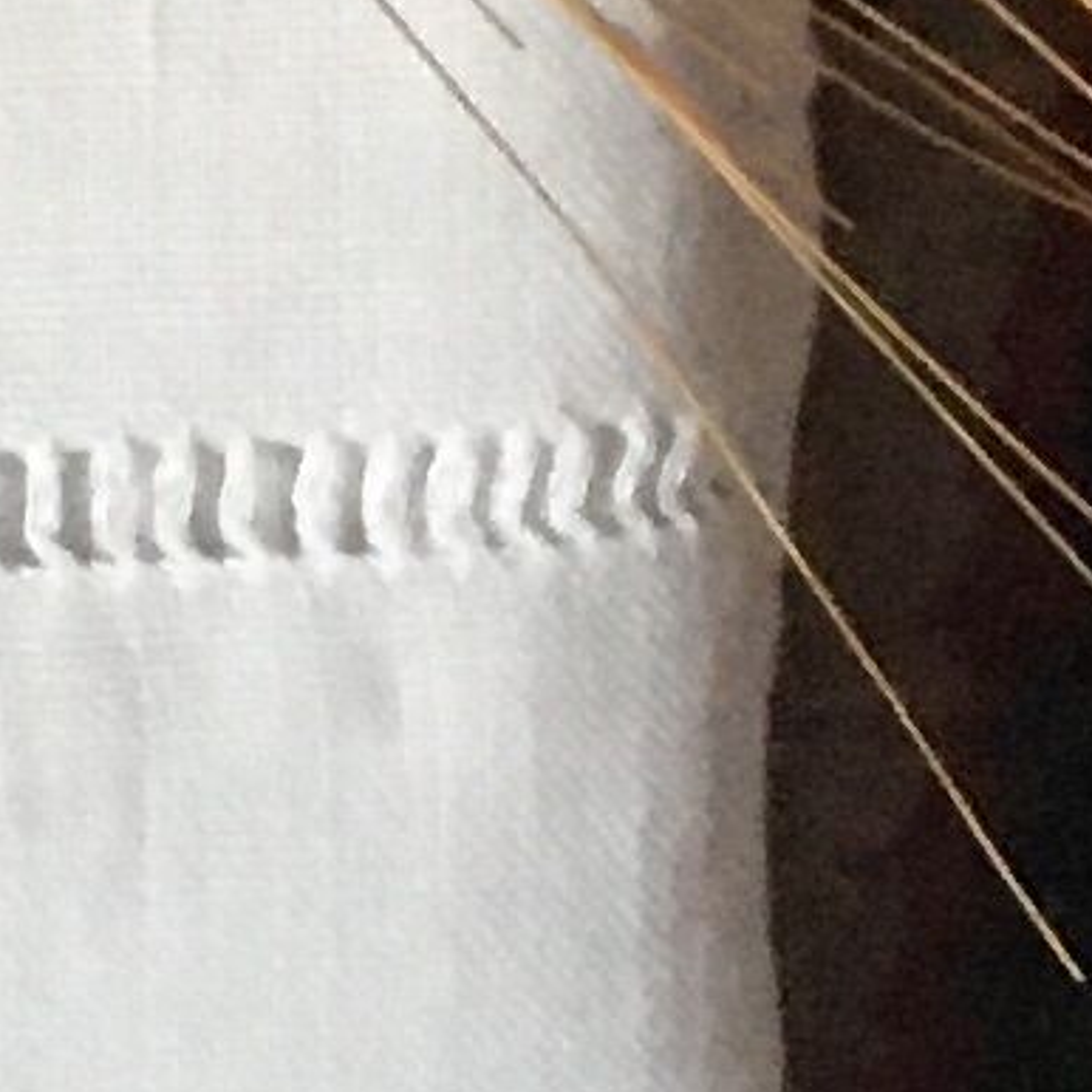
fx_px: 9565
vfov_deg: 6.2
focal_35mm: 268
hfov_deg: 6.0
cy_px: -1607
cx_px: -2311
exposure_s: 1/33
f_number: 2.2
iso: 160
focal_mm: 4.15
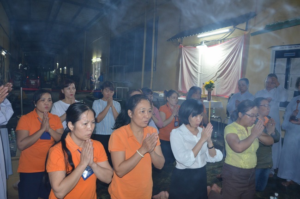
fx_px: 225
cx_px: 150
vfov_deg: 47.8
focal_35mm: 27
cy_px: 100
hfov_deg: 67.5
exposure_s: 1/60
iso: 1000
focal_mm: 18
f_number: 5
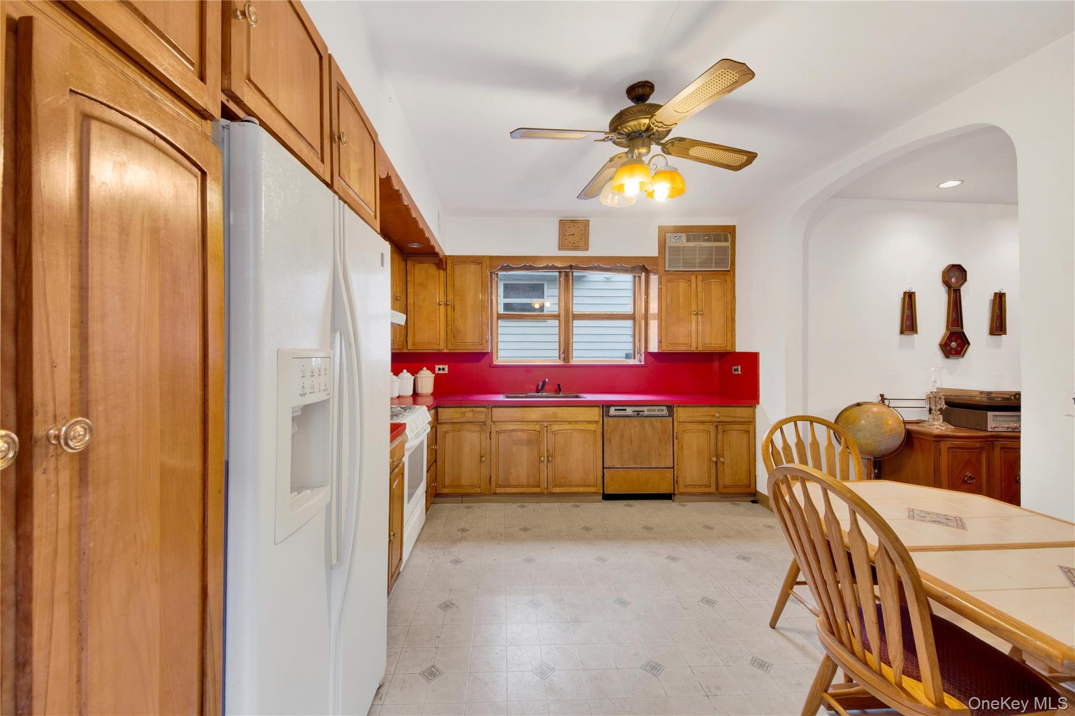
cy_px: 358
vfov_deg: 86.5
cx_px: 538
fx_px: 381
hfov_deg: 109.4
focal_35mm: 13
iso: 100
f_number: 8
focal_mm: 8.5
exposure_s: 1/6
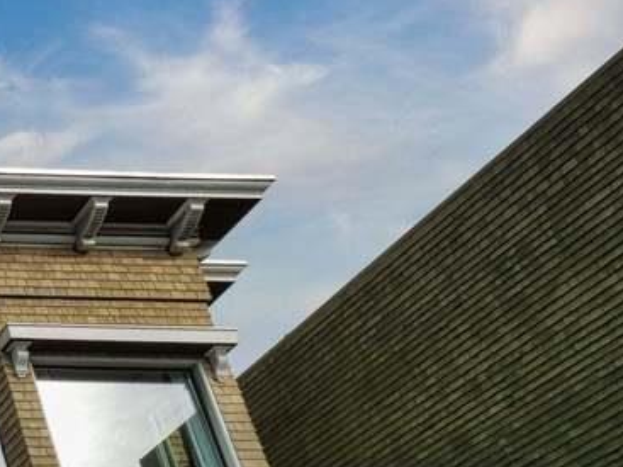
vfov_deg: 22.3
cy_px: 683
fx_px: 990
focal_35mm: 55
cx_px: -564
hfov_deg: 20.5
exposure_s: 1/400
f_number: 8
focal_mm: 7
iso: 100
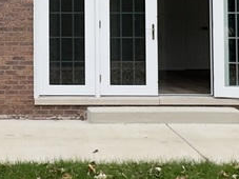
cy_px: -1
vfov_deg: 16.2
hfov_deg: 21.3
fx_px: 614
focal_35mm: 89
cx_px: 4
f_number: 2.2
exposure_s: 1/162
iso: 40
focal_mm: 2.22
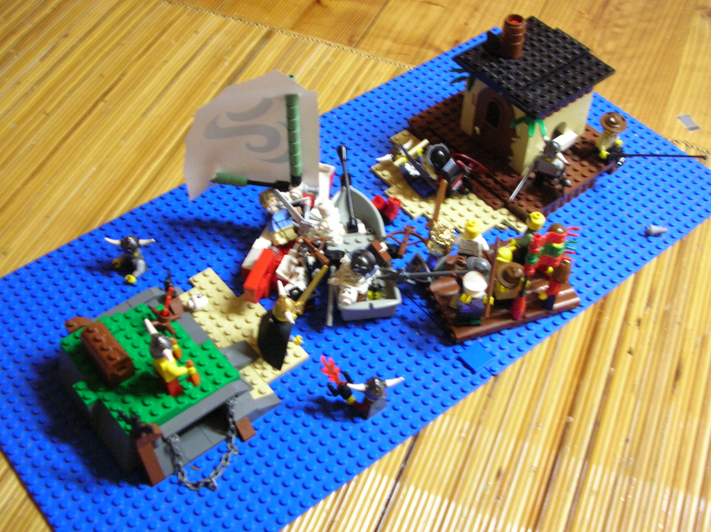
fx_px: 924
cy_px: 266
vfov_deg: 32.1
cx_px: 356
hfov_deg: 42.1
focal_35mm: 45
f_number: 3.1
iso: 155
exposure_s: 1/5.7
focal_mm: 7.5
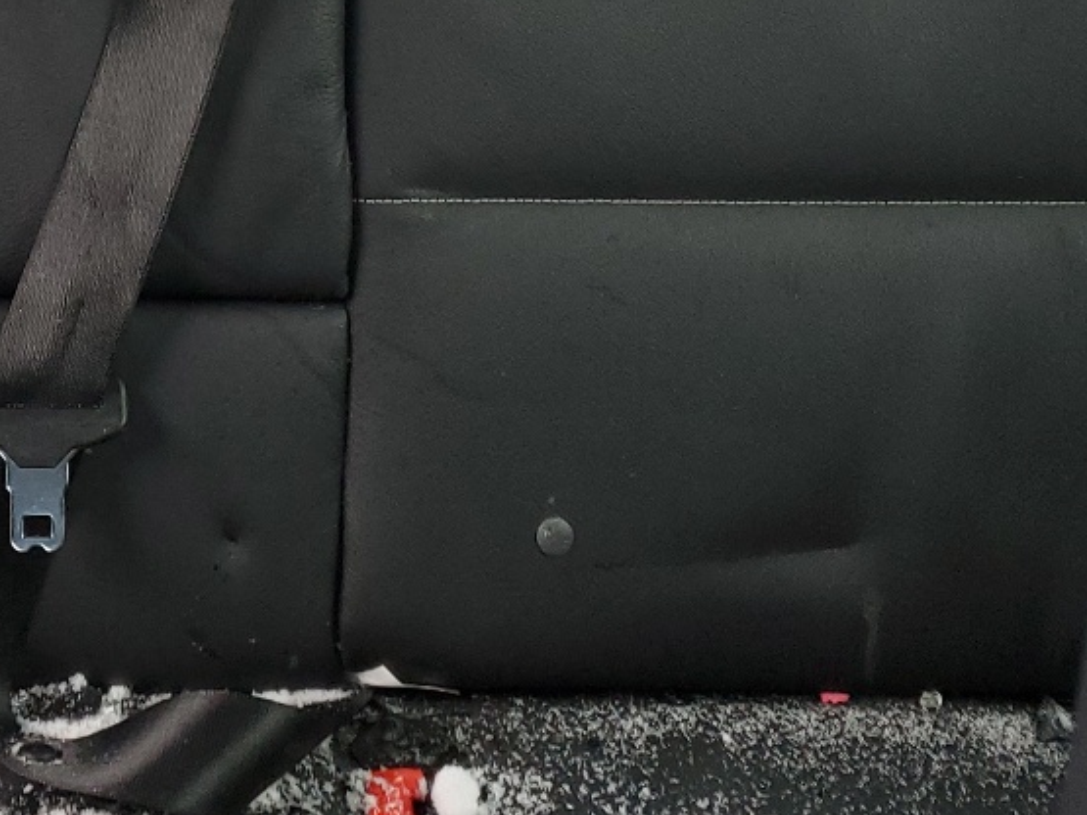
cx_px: 119
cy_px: -292
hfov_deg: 25.2
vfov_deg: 18.1
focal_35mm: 75
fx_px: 2355
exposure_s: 1/60.2
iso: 104
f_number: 1.5
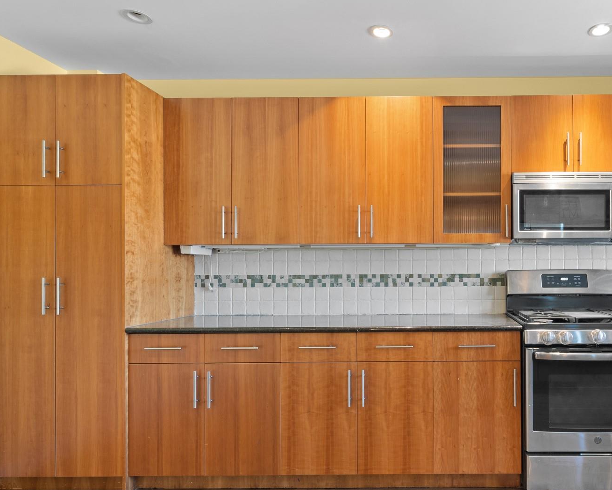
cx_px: 440
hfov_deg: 71.2
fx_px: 398
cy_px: 262
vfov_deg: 63.1
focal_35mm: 22
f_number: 10
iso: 400
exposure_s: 4
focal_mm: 10
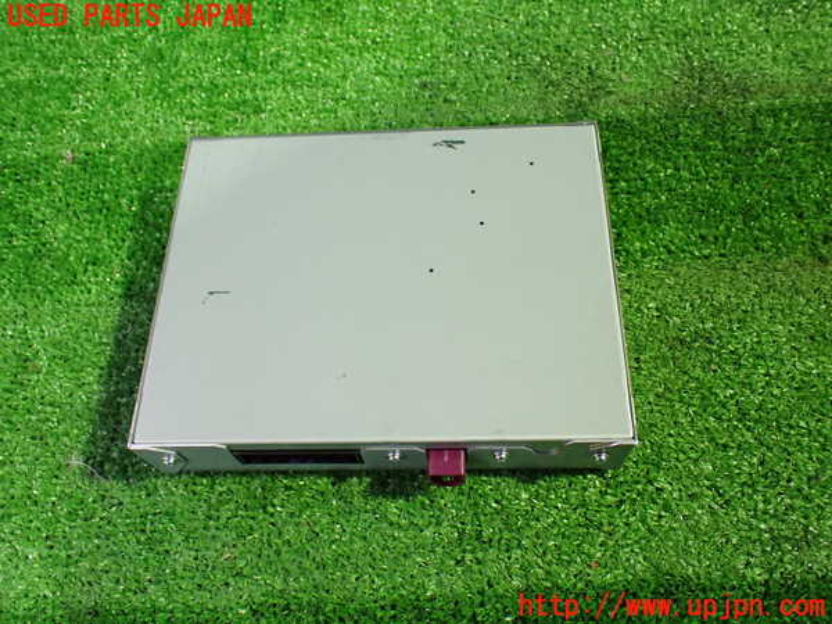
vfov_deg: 46.8
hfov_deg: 60.0
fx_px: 721
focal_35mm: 30
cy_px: 312
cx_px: 416
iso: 800
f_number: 2.3
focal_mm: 5.4
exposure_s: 1/50
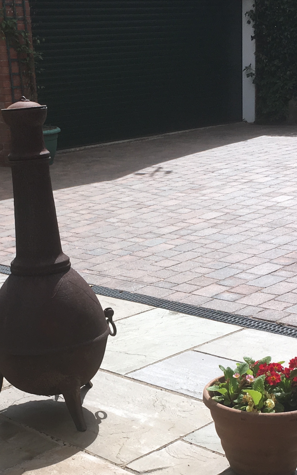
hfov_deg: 19.9
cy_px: 336
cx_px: 94
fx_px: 842
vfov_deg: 31.1
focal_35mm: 65
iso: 32
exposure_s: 1/2198
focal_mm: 4.15
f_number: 2.2
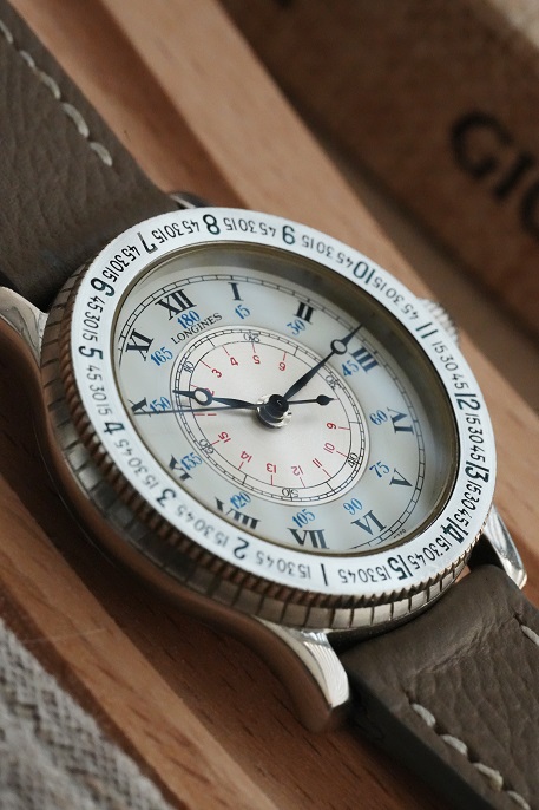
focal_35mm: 105
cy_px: 405
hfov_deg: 13.0
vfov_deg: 19.5
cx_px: 270
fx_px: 2359
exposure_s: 1/250
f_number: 13
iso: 12800
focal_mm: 105
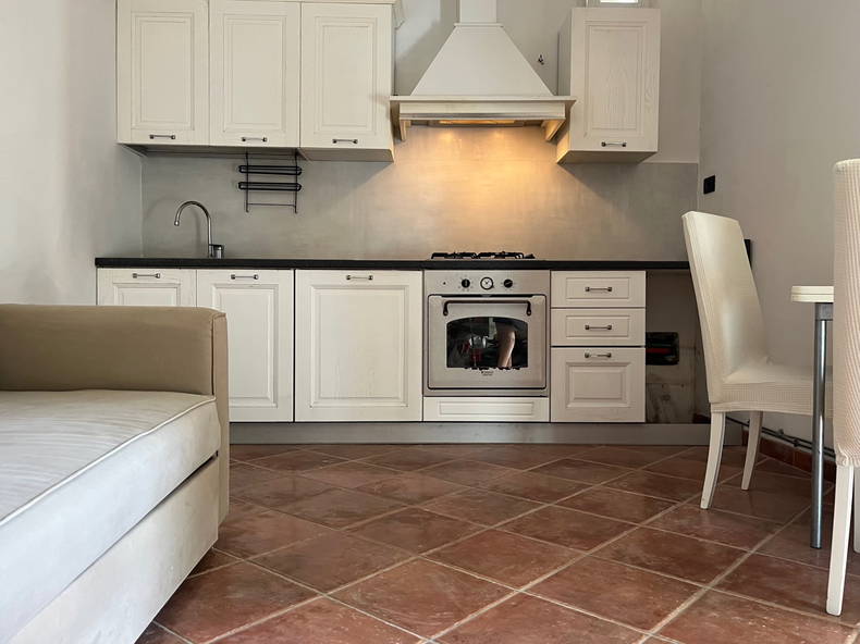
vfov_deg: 53.0
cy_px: 322
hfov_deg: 67.3
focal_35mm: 26
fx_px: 646
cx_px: 430
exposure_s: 1/50
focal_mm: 5.1
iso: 100
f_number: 1.6
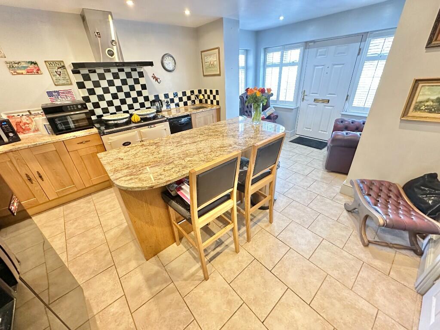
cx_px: 220
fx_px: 178
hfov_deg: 102.1
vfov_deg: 85.7
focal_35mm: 14
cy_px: 165
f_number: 2.2
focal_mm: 2.22
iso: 640
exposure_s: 1/50
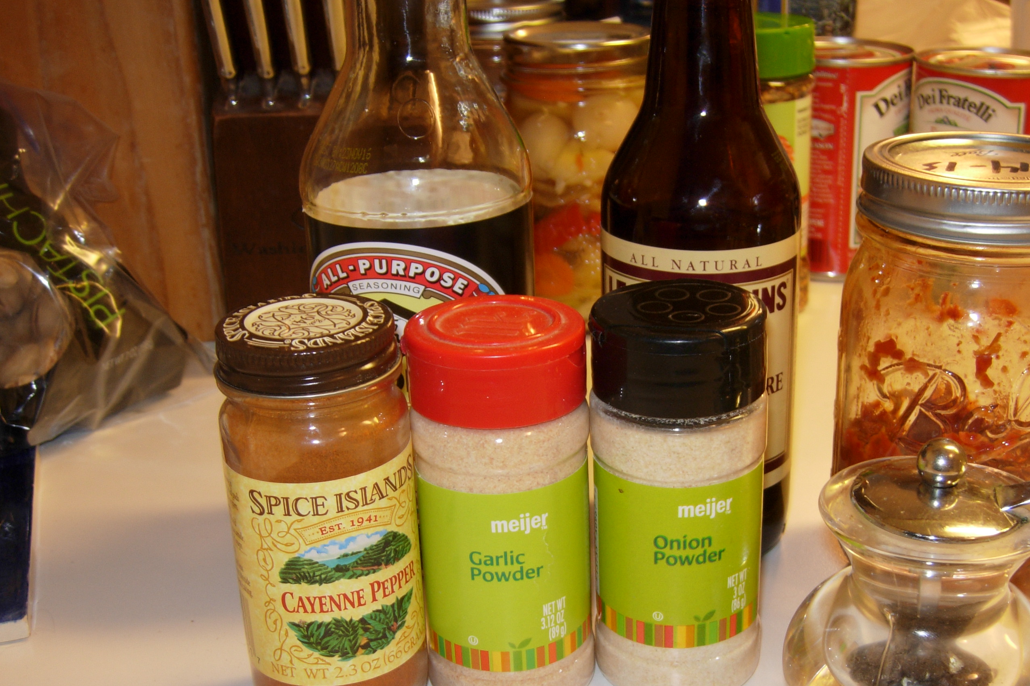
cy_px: 401
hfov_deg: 40.8
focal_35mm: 48
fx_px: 1373
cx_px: 653
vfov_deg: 28.0
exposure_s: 1/8.4
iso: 50
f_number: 2.7
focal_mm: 7.5
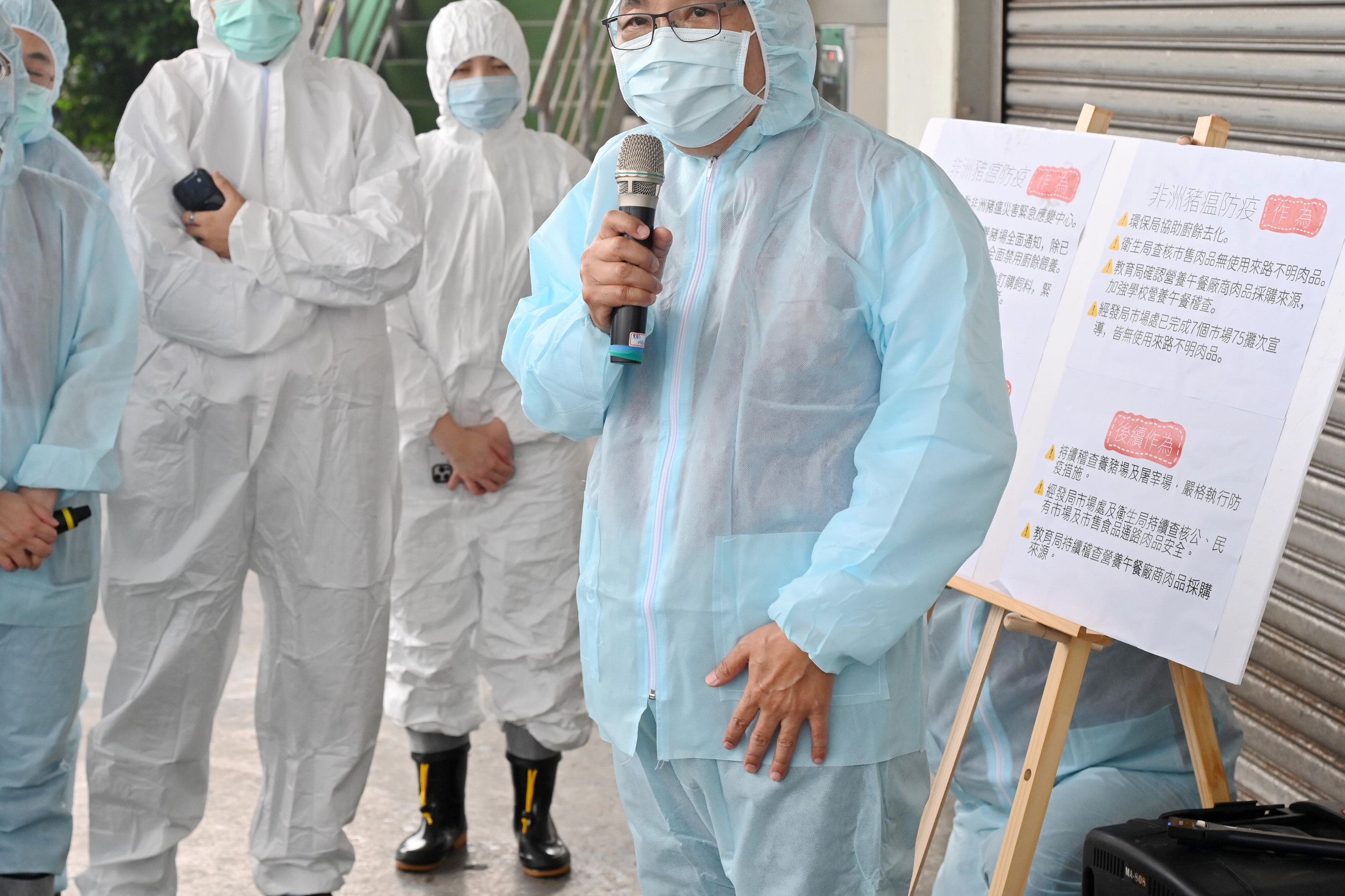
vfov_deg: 18.6
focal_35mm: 73
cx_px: 487
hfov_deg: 27.6
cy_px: 290
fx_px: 2727
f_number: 4.5
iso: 500
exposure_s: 1/125
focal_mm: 47
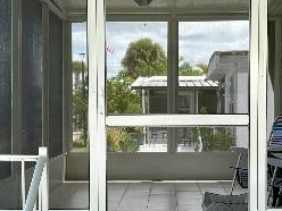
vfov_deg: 16.5
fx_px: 725
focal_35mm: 89
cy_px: 149
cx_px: 151
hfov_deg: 22.0
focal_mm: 5.96
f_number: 1.6
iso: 64
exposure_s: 1/1587
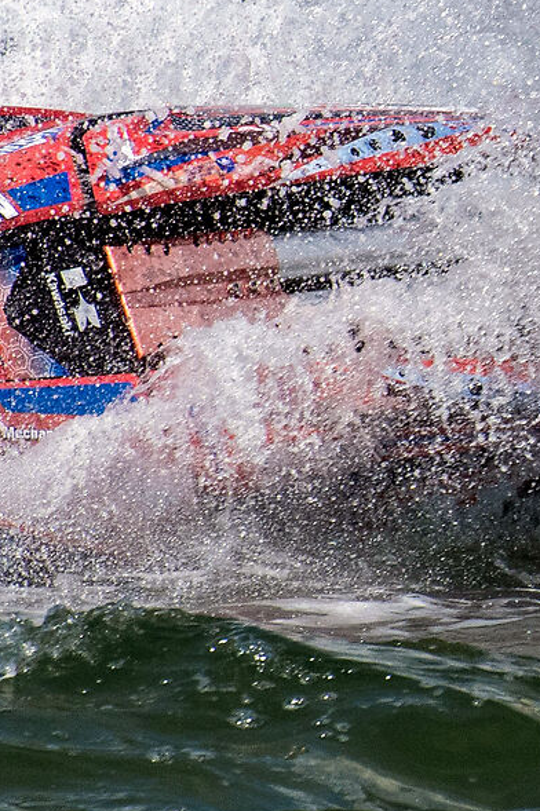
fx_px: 41333
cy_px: 190
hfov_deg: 0.7
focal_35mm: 1835
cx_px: 944
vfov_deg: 1.1
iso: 640
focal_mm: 300
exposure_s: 1/2500
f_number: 10
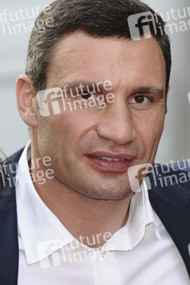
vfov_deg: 6.5
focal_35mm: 319
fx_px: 2523
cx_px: 98
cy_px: 136
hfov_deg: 4.3
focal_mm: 200
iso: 320
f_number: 5
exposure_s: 1/250
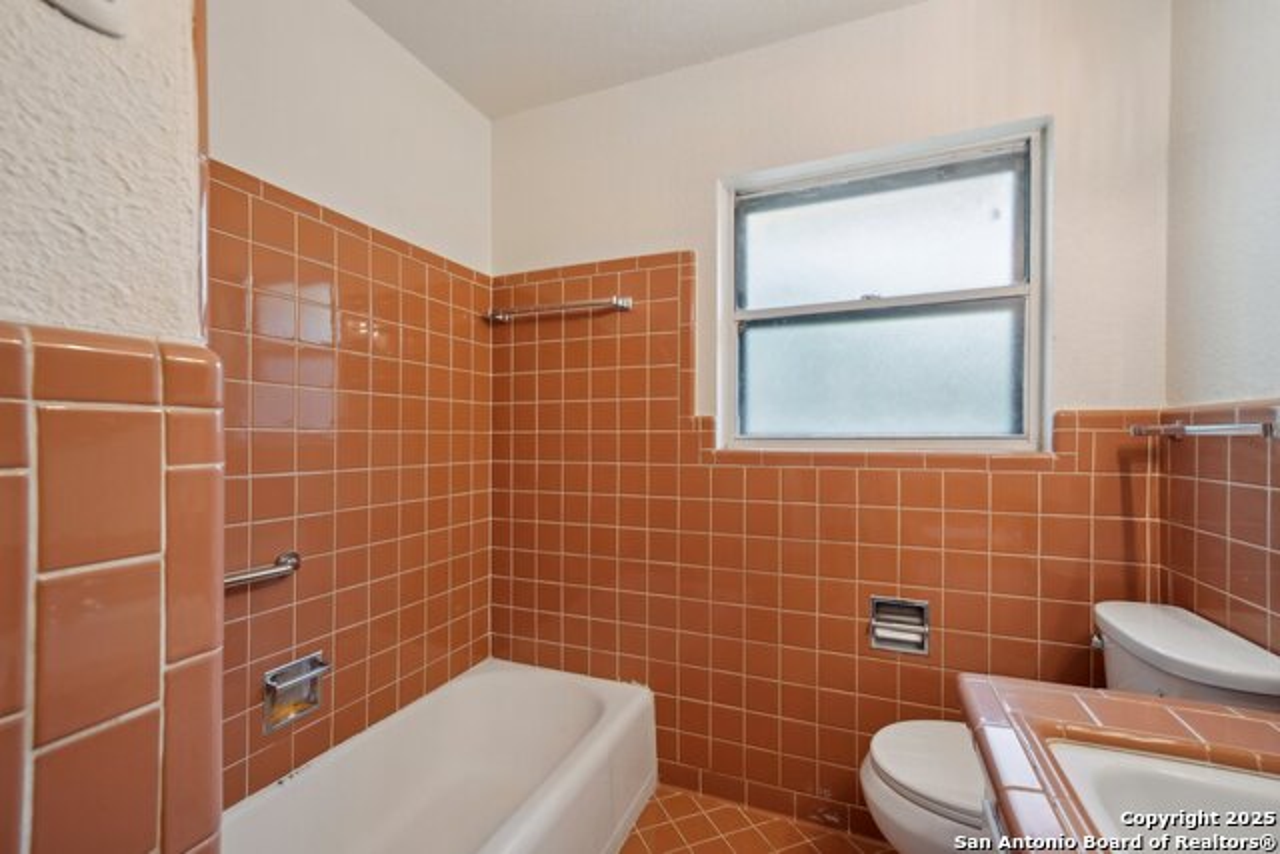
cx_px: 640
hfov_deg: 100.4
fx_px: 533
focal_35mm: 15
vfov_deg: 77.4
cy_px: 427
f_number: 8
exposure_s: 1/30
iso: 500
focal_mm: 15
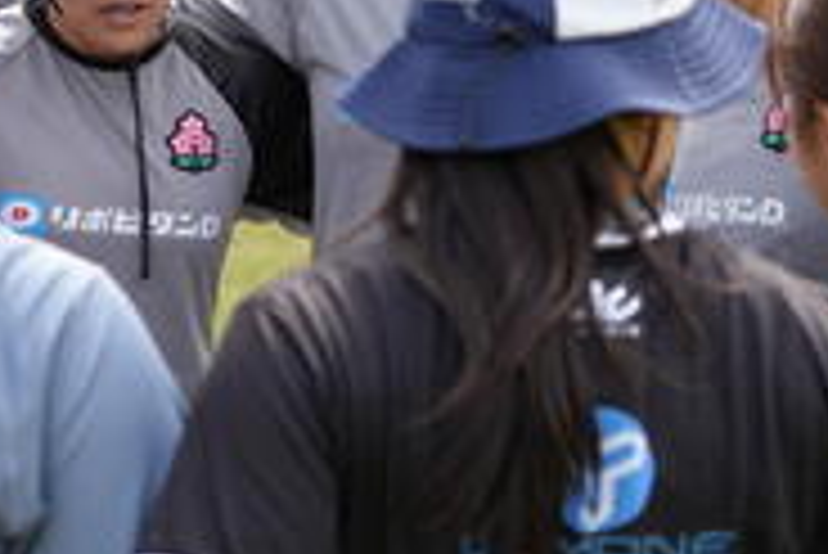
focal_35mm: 190
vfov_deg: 7.2
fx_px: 4373
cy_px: 164
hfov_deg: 10.8
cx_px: 144
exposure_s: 1/250
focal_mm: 70
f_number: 4.5
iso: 100
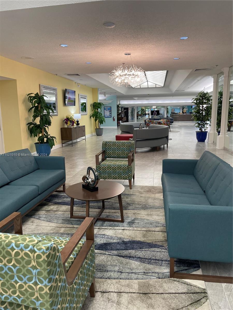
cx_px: 116
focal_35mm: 26
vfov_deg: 67.3
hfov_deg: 53.1
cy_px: 155
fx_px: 233
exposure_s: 1/60
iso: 64
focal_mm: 4.2
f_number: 1.6
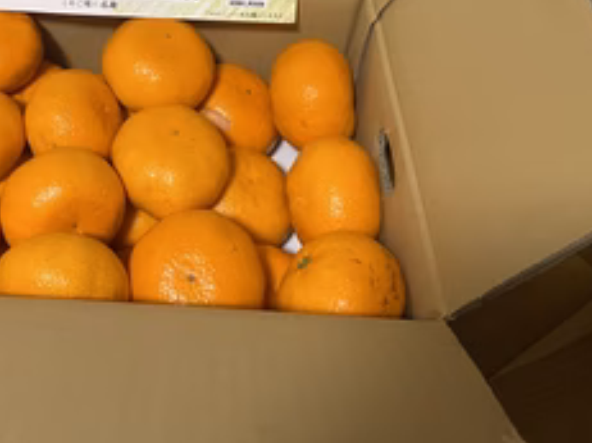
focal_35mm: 45
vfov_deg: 31.1
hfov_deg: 40.6
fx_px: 769
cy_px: 69
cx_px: 133
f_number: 1.6
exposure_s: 1/59
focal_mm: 4.2
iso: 320
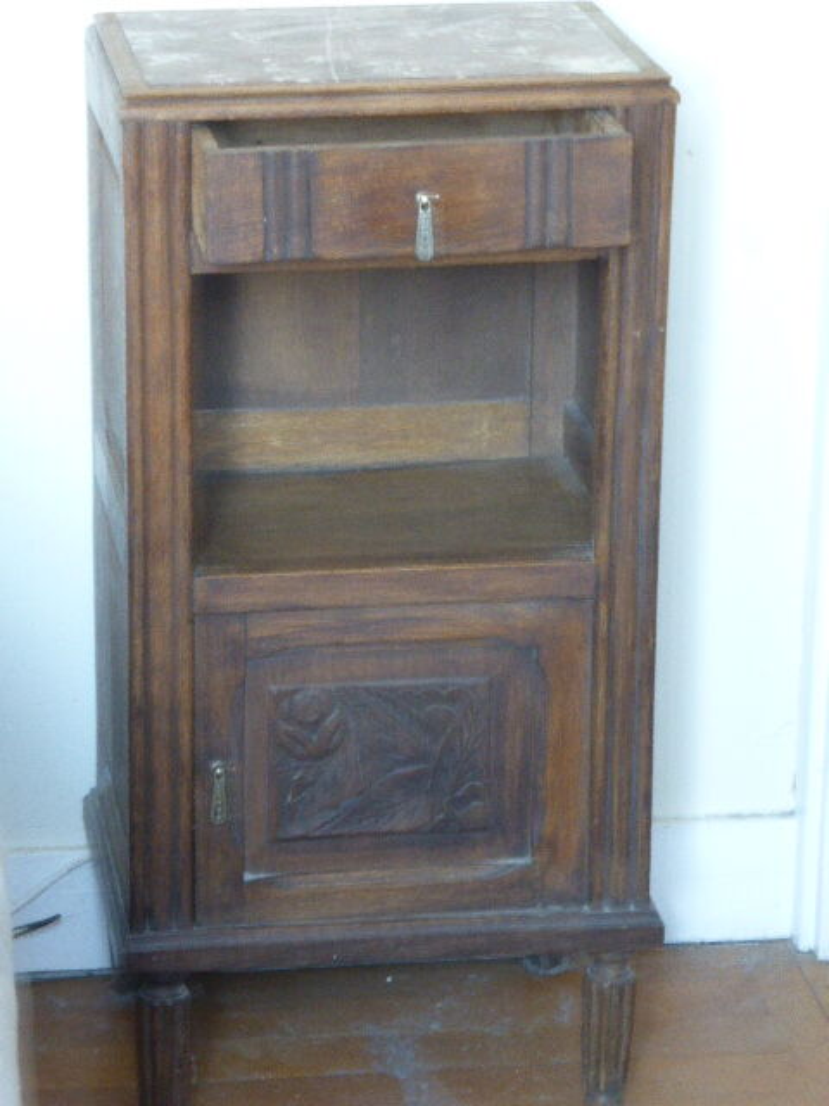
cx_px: 414
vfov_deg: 14.7
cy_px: 553
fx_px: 4279
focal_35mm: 134
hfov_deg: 11.1
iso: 400
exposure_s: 1/4
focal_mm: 21.8
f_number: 5.4
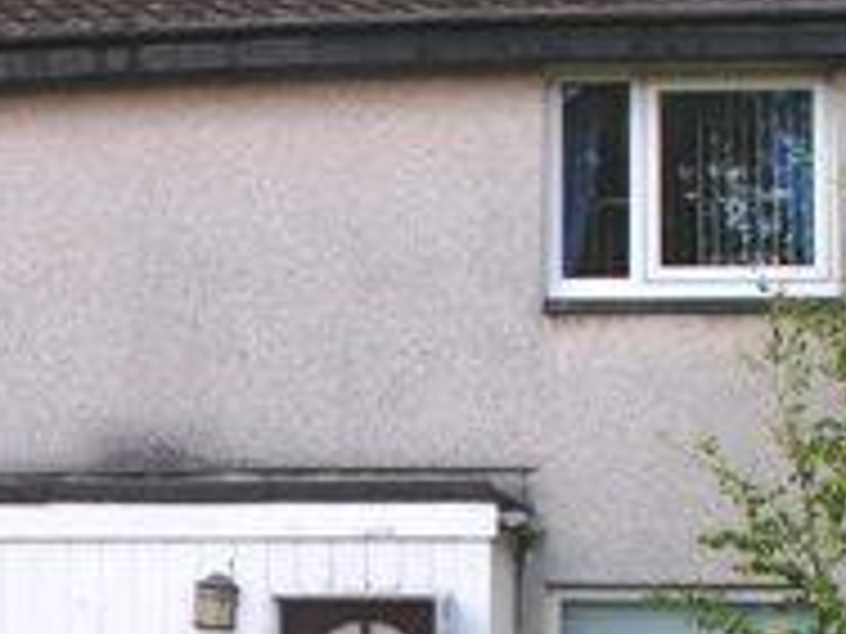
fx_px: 3055
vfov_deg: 11.8
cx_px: 299
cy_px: 612
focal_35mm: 125
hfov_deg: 15.7
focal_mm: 7.4
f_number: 2.8
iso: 50
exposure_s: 1/250
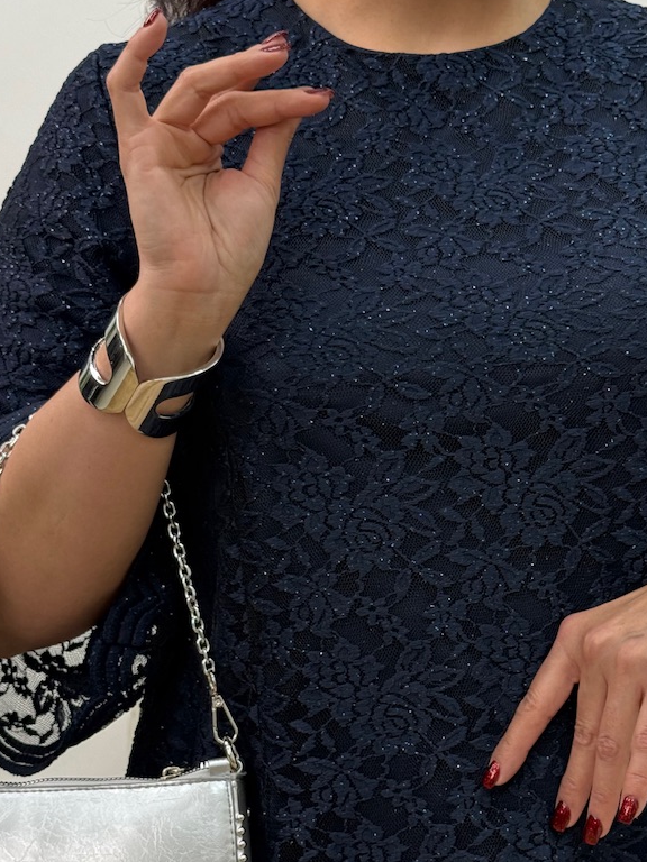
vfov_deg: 24.4
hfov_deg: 18.4
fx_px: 1994
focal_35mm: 80
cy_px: 524
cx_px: 454
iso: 80
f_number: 1.78
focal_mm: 6.76
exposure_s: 1/354
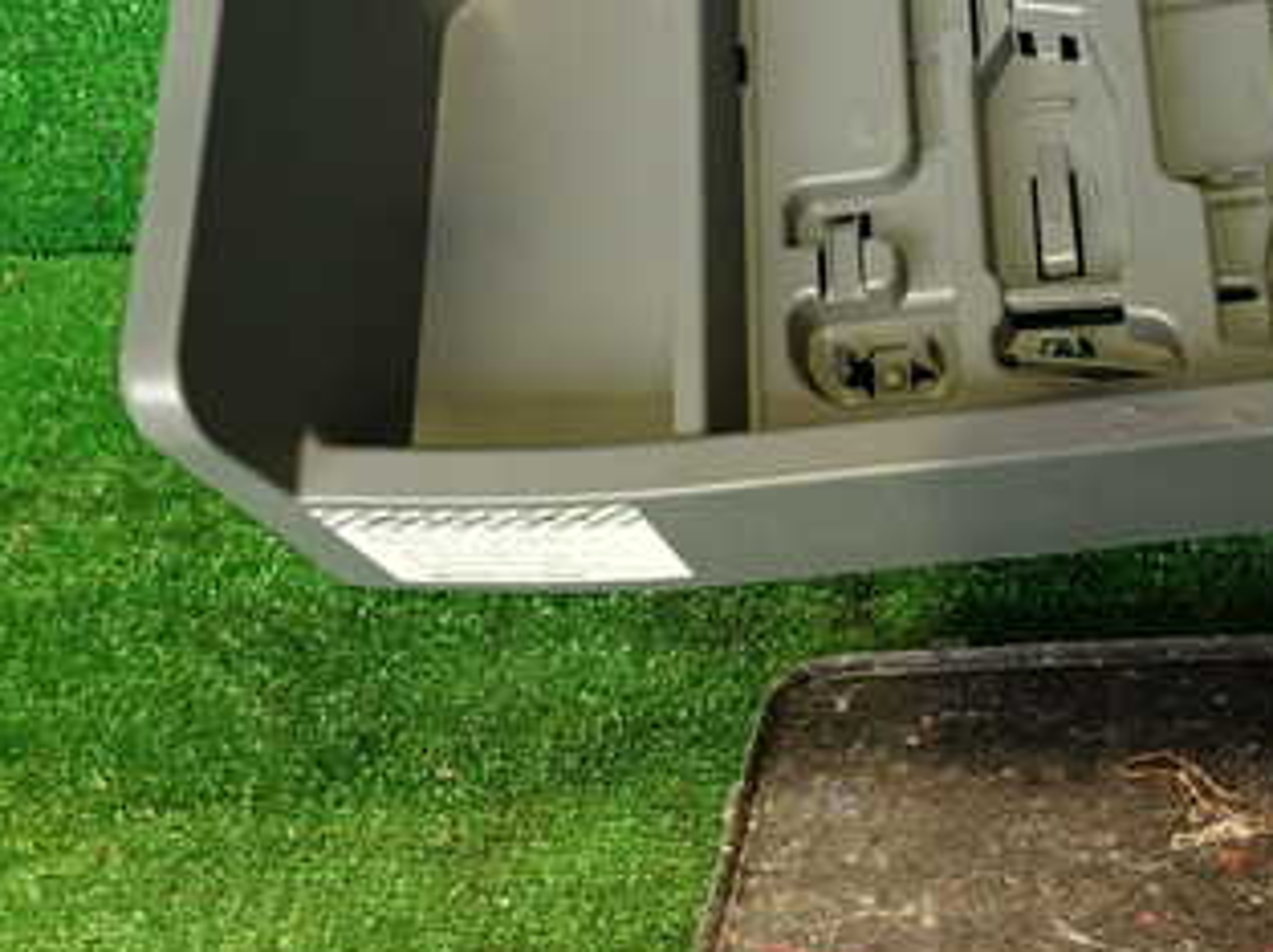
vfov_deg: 30.2
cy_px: 525
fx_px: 1763
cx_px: 988
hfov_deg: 38.4
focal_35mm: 48
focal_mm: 4.5
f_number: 2
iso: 320
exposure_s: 1/30
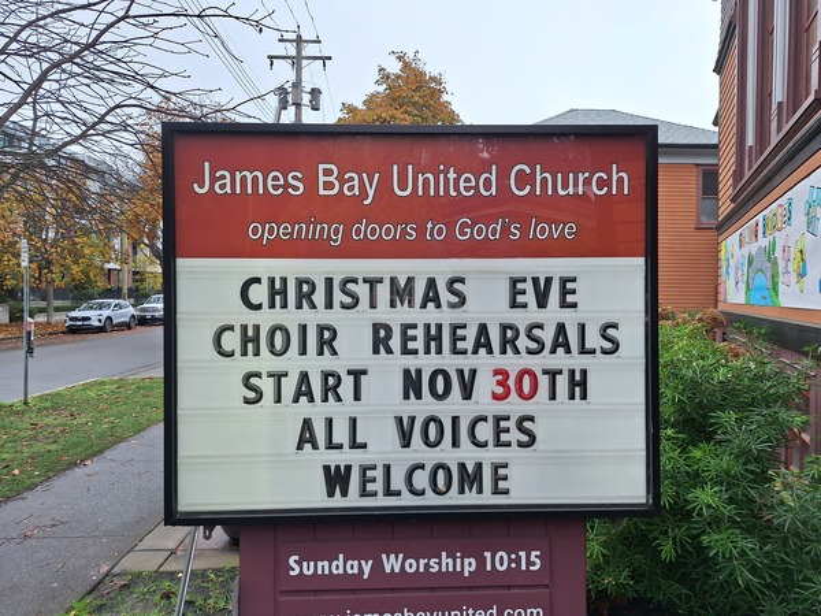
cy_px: 308
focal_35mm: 23
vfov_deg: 58.9
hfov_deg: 73.9
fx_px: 545
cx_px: 410
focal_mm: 5.54
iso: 40
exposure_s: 1/307
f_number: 1.8
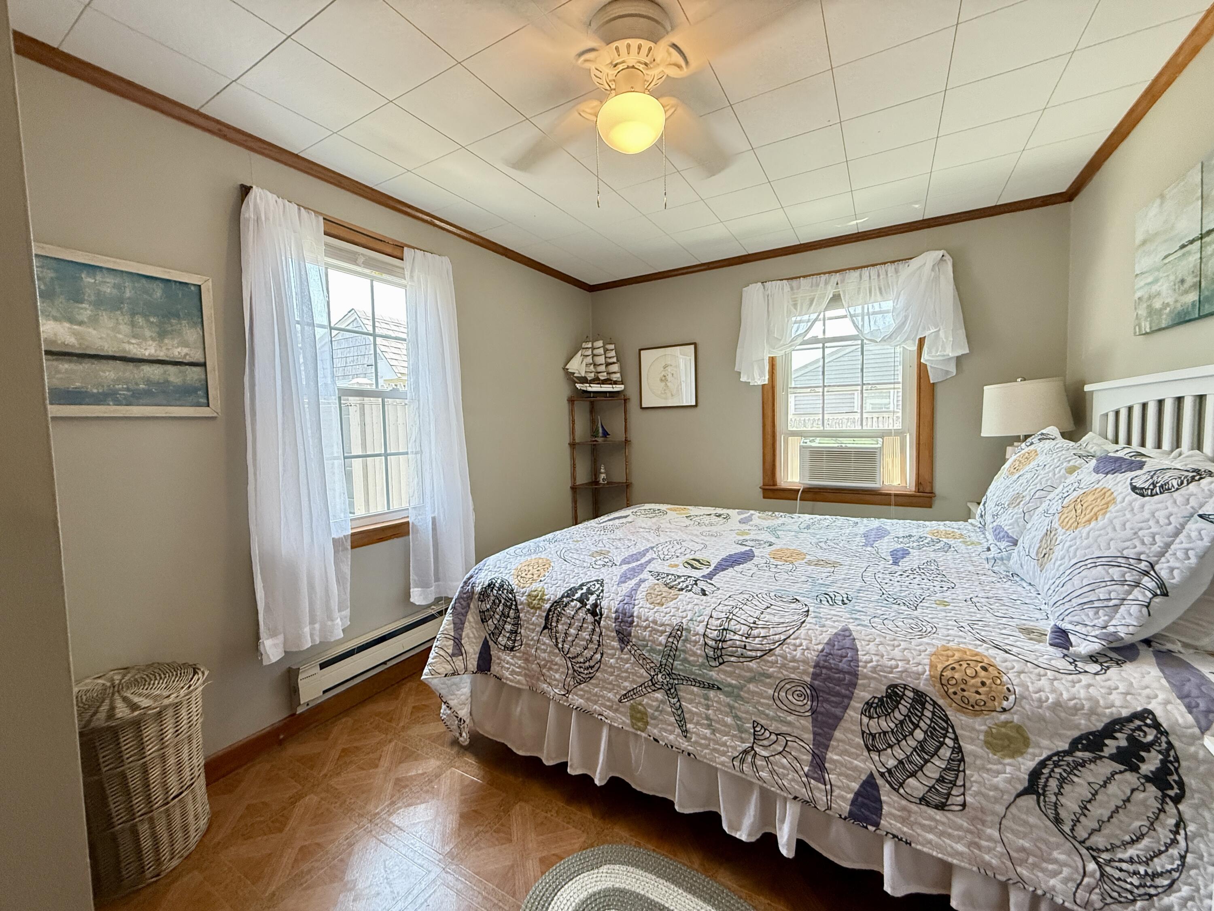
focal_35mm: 14
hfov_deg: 102.1
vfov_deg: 85.7
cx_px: 607
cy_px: 456
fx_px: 491
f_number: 2.2
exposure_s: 1/120
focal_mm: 2.22
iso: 400
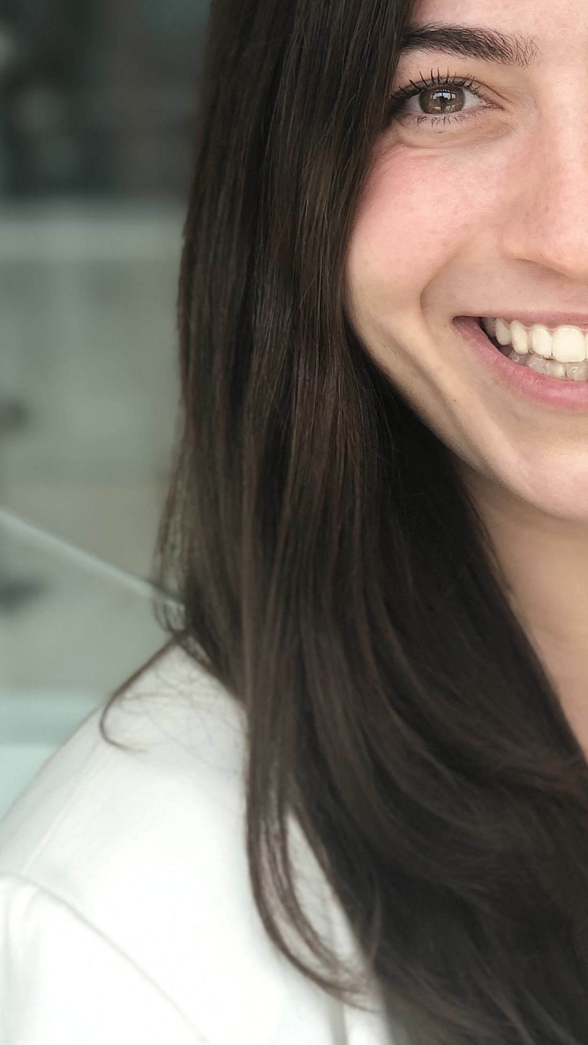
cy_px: 441
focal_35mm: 103
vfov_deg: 20.7
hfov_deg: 11.6
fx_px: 2856
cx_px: 611
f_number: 2.4
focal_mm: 6
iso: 20
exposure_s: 1/120
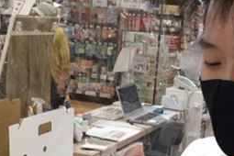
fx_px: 494
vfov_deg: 17.5
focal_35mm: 76
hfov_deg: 26.2
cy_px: 161
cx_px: 184
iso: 40
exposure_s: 1/30
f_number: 2.4
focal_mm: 3.3
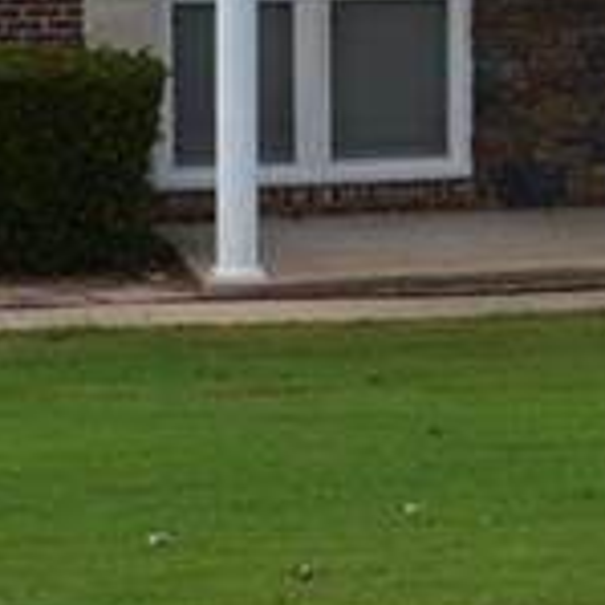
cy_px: 97
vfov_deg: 11.0
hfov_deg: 10.9
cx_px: 735
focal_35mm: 158
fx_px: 3124
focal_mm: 18
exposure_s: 1/200
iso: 100
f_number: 7.1
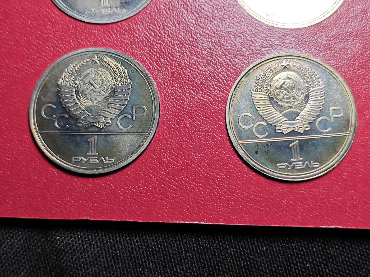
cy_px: 138
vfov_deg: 29.7
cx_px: 185
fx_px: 524
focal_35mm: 49
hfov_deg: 38.9
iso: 80
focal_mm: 5.84
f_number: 1.6
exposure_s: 1/100
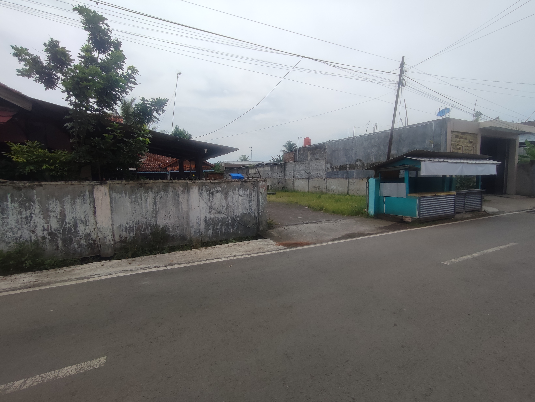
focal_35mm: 16
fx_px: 247
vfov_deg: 78.2
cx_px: 268
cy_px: 201
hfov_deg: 94.5
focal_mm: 1.65
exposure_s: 1/1997
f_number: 2.2
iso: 50
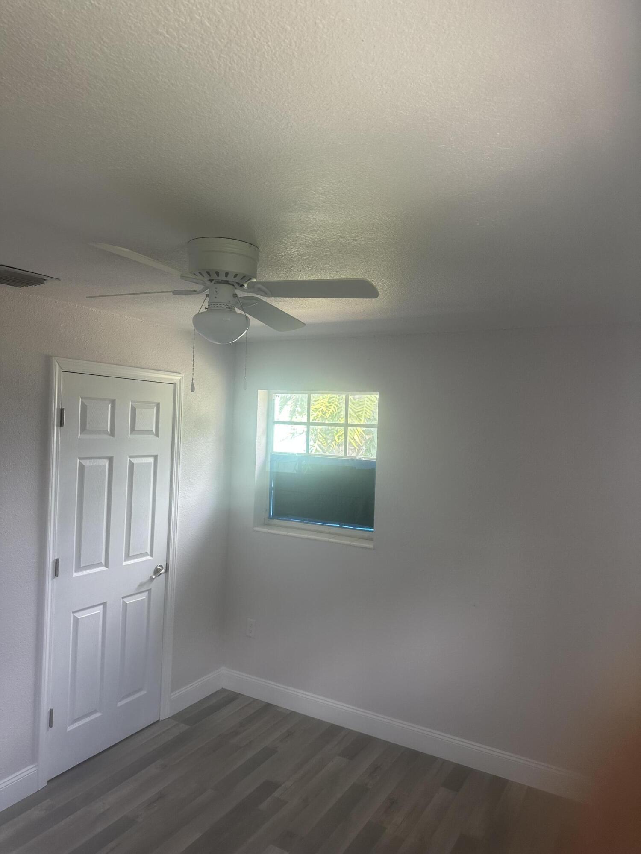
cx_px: 320
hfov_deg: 56.8
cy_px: 427
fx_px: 593
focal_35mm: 24
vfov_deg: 71.6
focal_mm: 6.86
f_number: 1.78
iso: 125
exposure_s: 1/121
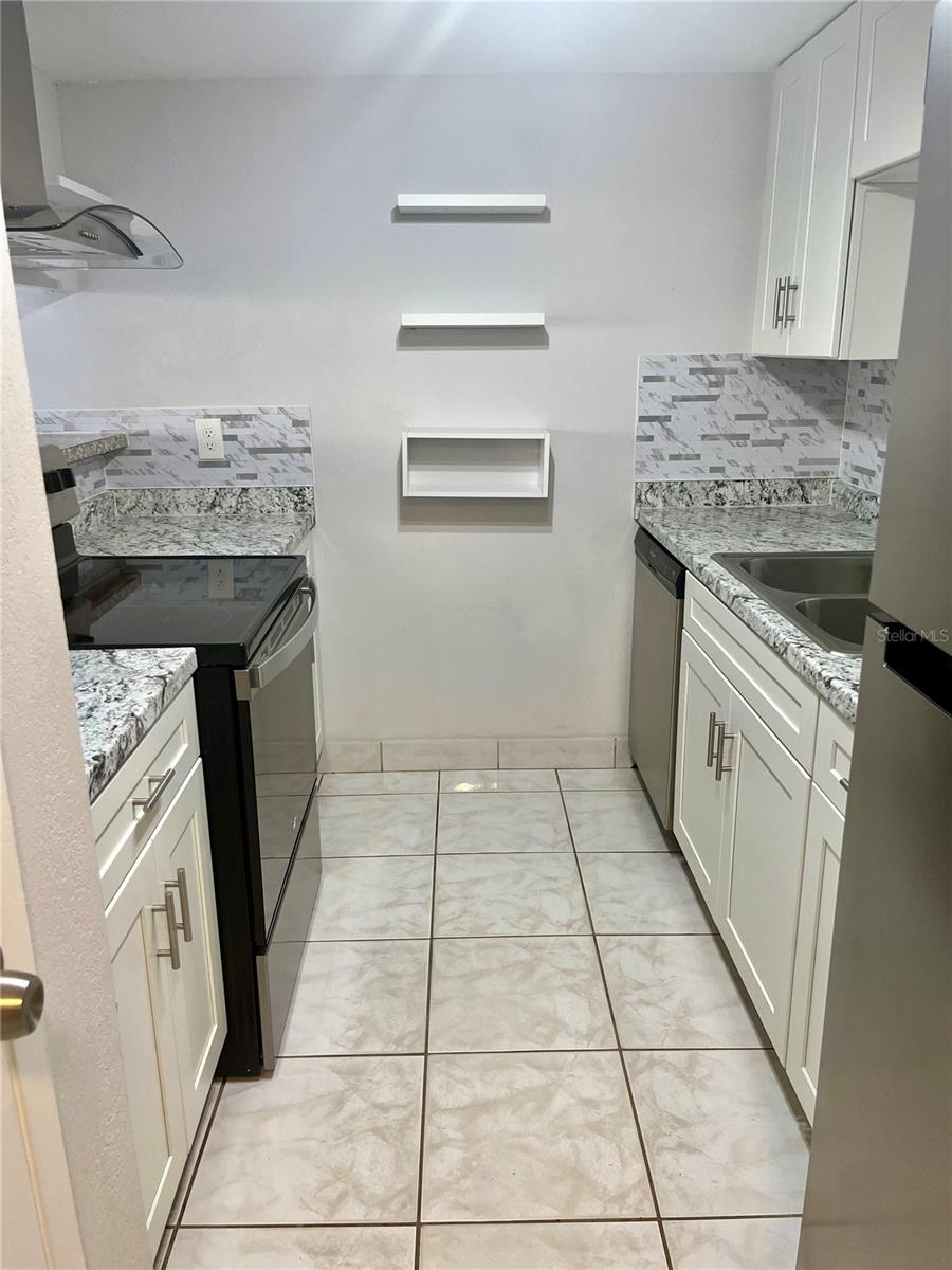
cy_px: 635
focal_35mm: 26
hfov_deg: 53.1
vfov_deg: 67.3
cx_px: 476
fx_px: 953
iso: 125
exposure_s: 1/120
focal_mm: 5.1
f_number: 1.6
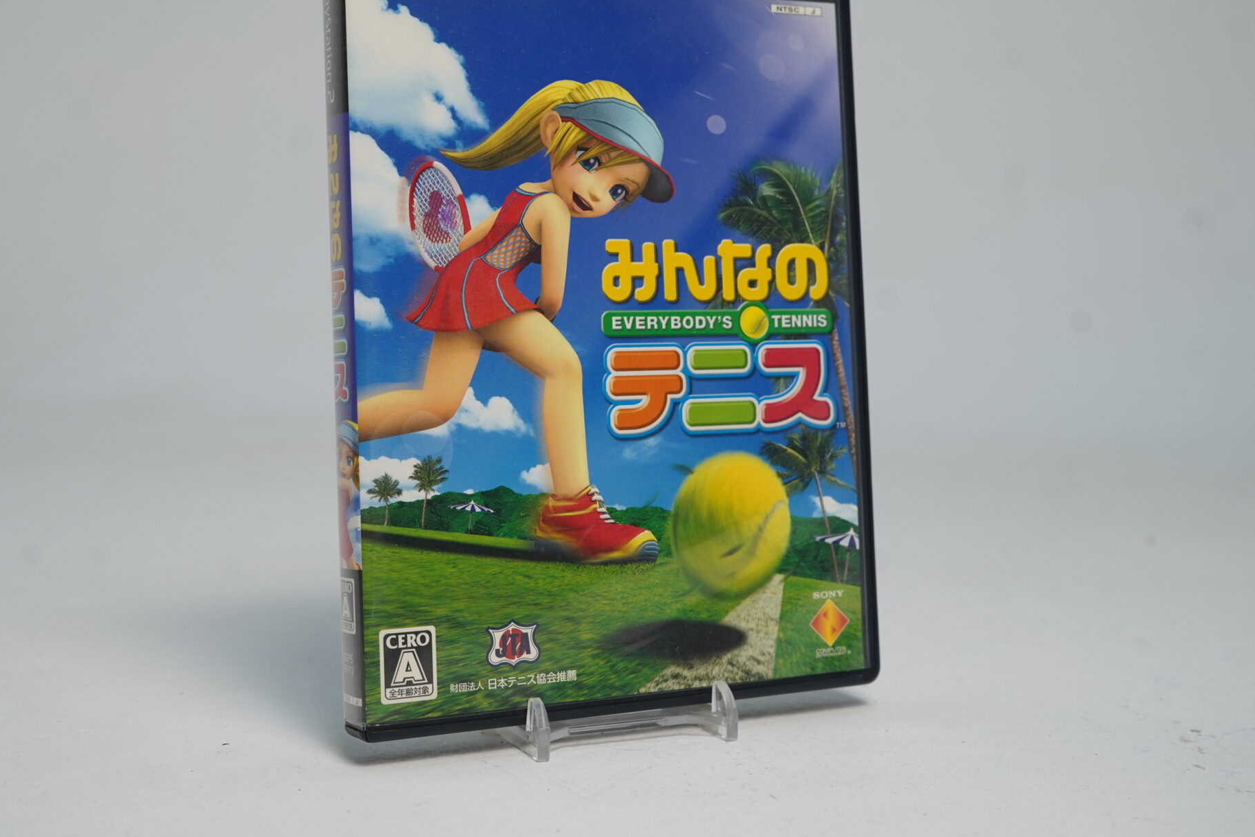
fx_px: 1708
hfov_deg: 40.3
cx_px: 600
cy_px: 316
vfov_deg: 27.4
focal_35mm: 49
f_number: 6.3
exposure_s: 1/40
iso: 250
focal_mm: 35
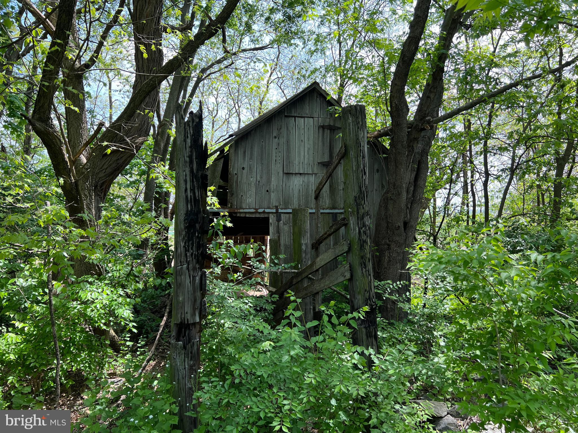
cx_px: 289
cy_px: 216
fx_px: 434
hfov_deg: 67.3
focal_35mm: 26
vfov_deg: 53.1
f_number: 1.5
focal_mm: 5.7
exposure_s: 1/614
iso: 50
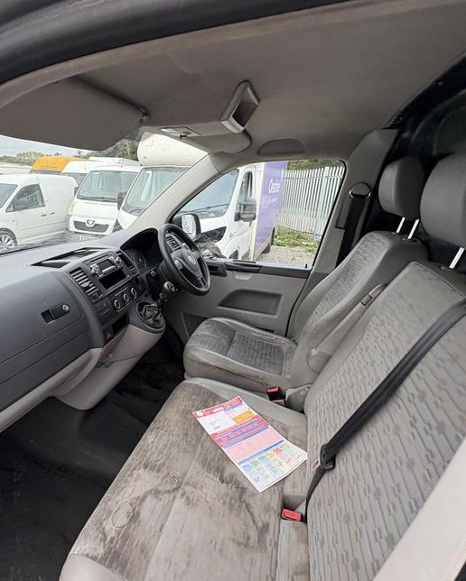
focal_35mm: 19
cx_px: 172
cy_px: 300
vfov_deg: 83.2
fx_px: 327
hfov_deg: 69.6
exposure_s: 1/126
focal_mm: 2.22
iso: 64
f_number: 2.2
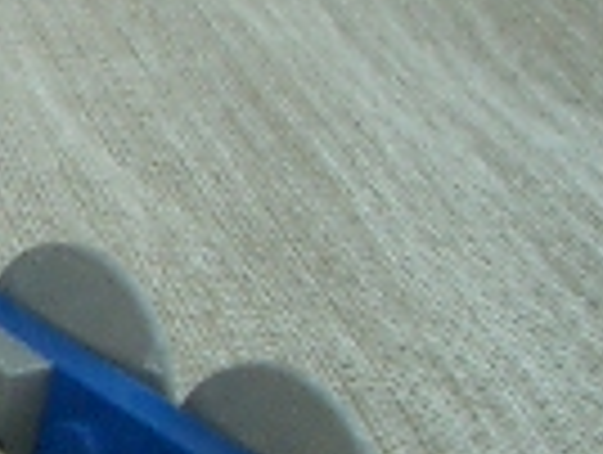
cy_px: 117
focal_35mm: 167
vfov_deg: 8.9
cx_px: -634
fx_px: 2914
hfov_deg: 10.7
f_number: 2.6
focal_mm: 5.8
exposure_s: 1/50
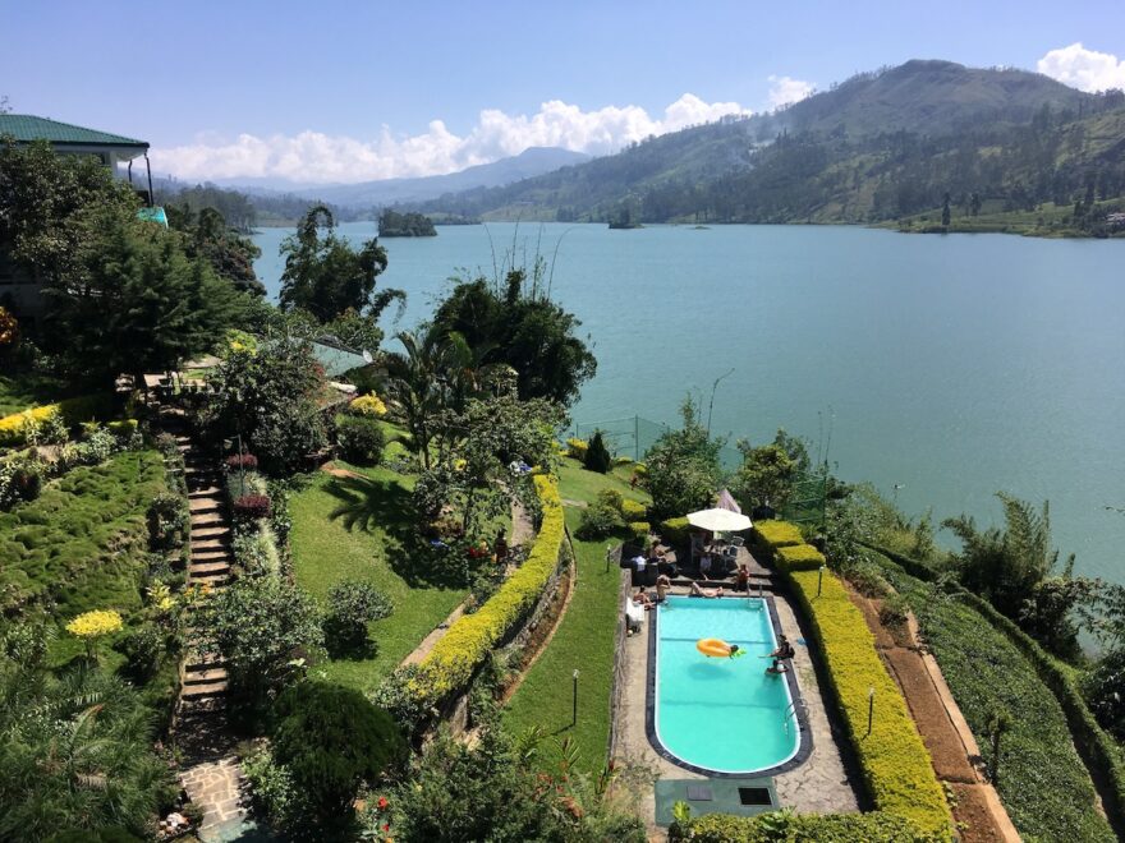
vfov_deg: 48.2
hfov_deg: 61.7
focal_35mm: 29
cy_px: 422
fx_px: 942
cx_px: 562
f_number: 2.2
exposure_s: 1/1748
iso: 25
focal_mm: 4.15
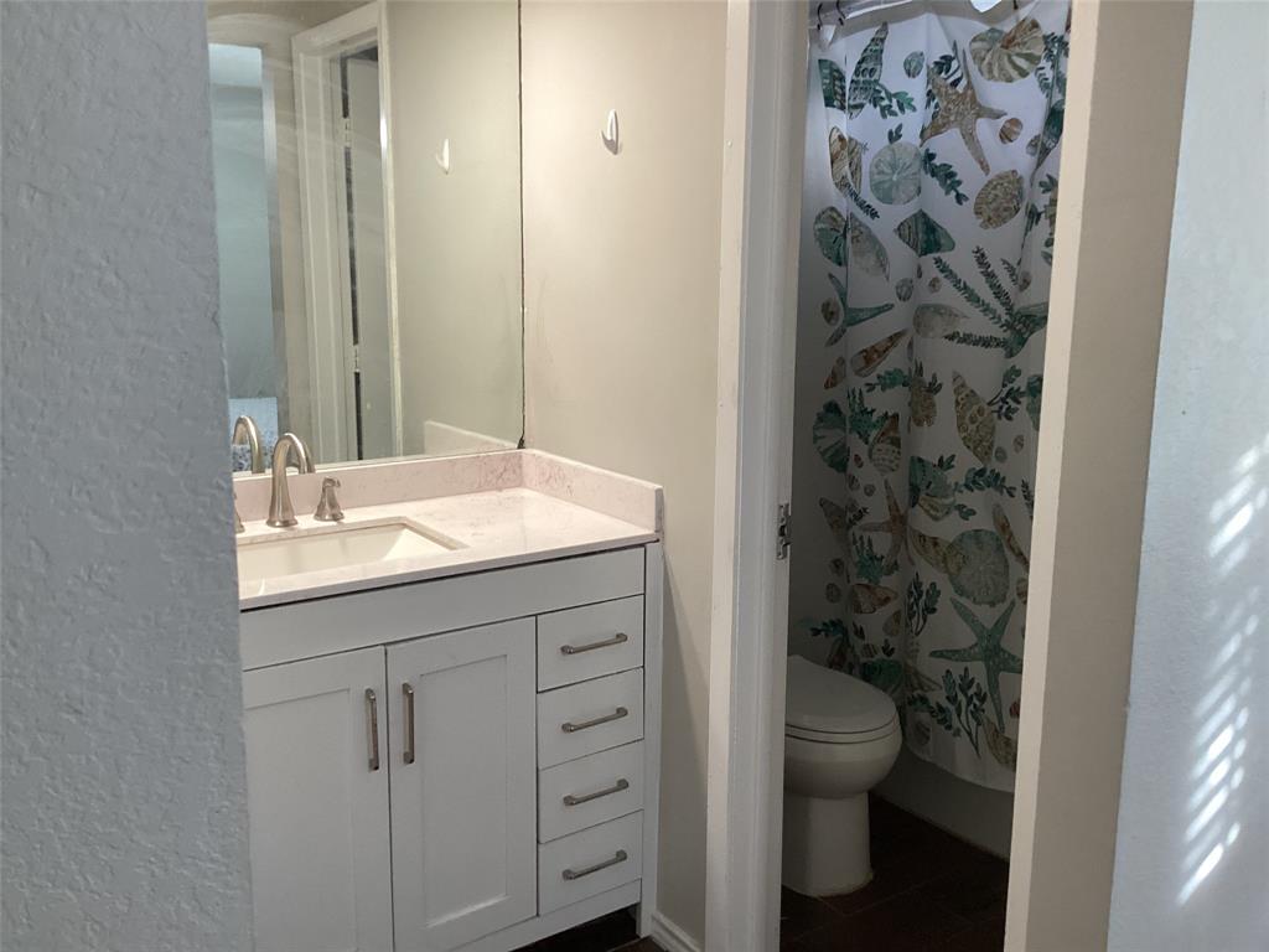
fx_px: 1136
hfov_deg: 58.4
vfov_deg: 45.4
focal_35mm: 31
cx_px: 634
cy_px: 476
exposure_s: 1/60
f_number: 2.4
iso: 160
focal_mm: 3.3
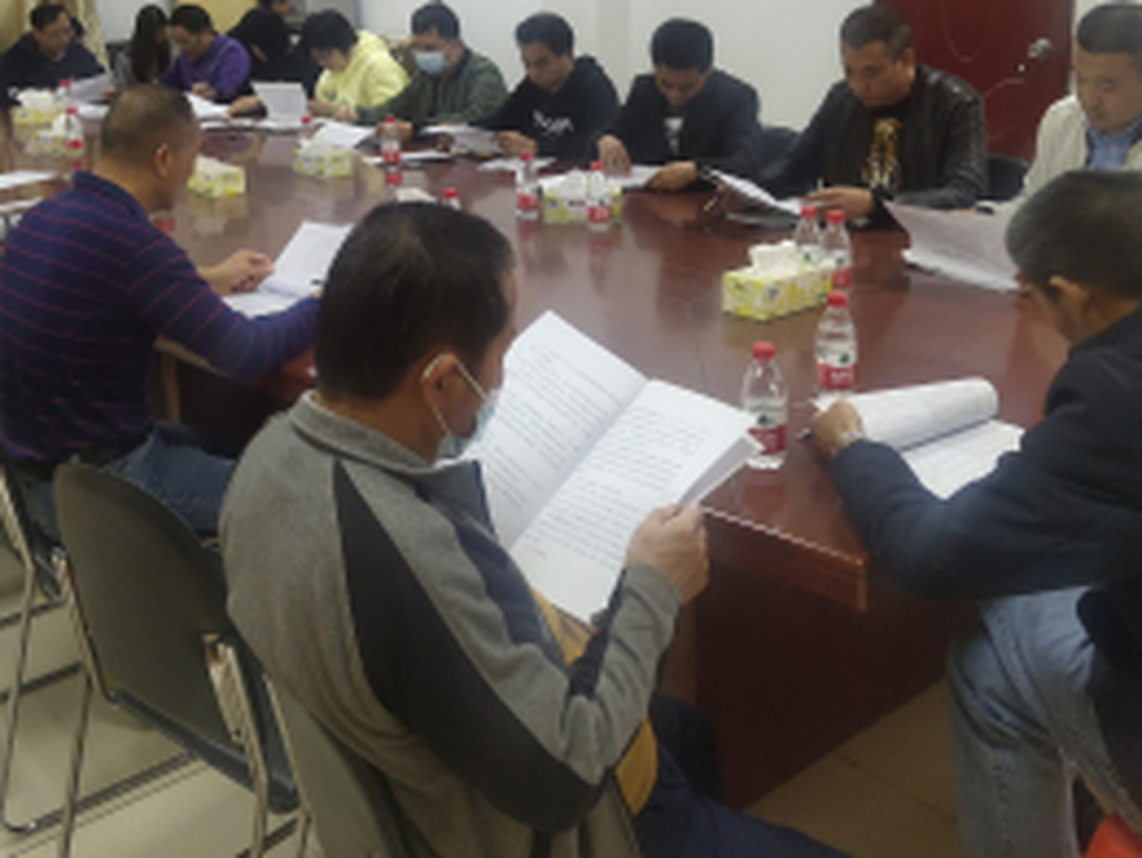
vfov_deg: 31.0
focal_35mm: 46
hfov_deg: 41.2
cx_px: 512
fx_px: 1518
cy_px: 219
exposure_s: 1/100
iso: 251
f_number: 1.8
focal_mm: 4.35
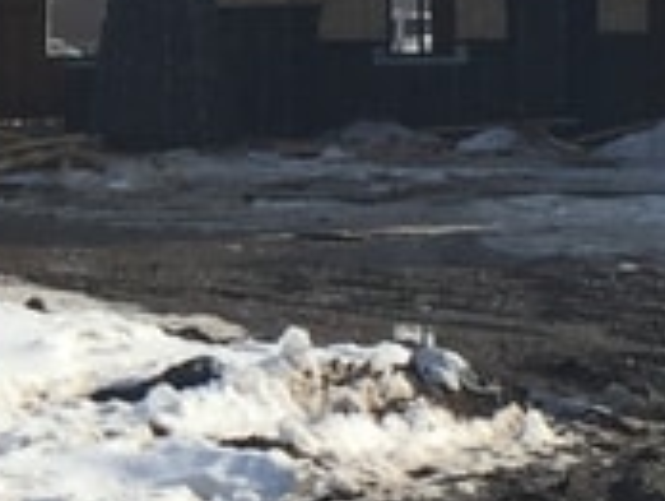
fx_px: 4271
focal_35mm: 222
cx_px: -690
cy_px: 19
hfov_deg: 8.4
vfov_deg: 6.7
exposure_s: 1/2825
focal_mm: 4.15
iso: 32
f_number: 2.2
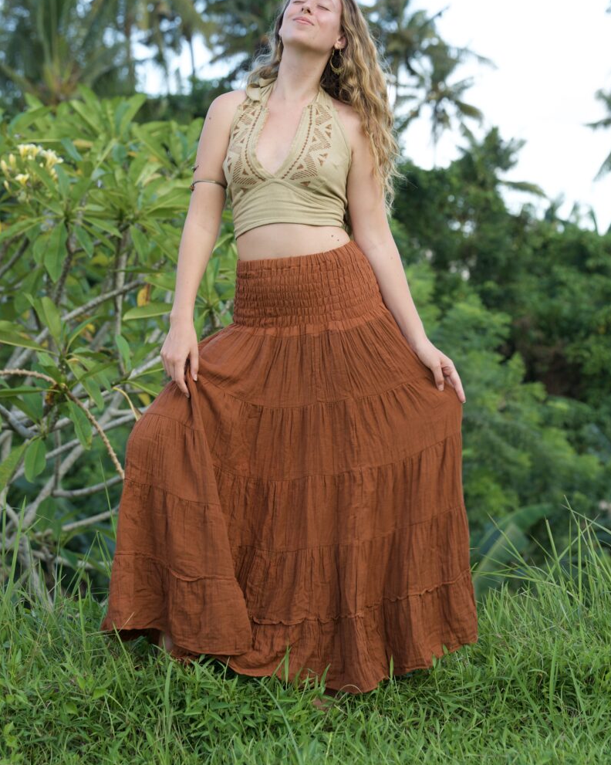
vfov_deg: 23.0
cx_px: 308
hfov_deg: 18.5
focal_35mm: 83
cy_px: 353
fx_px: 1877
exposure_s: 1/80
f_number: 4.5
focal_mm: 73
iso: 100
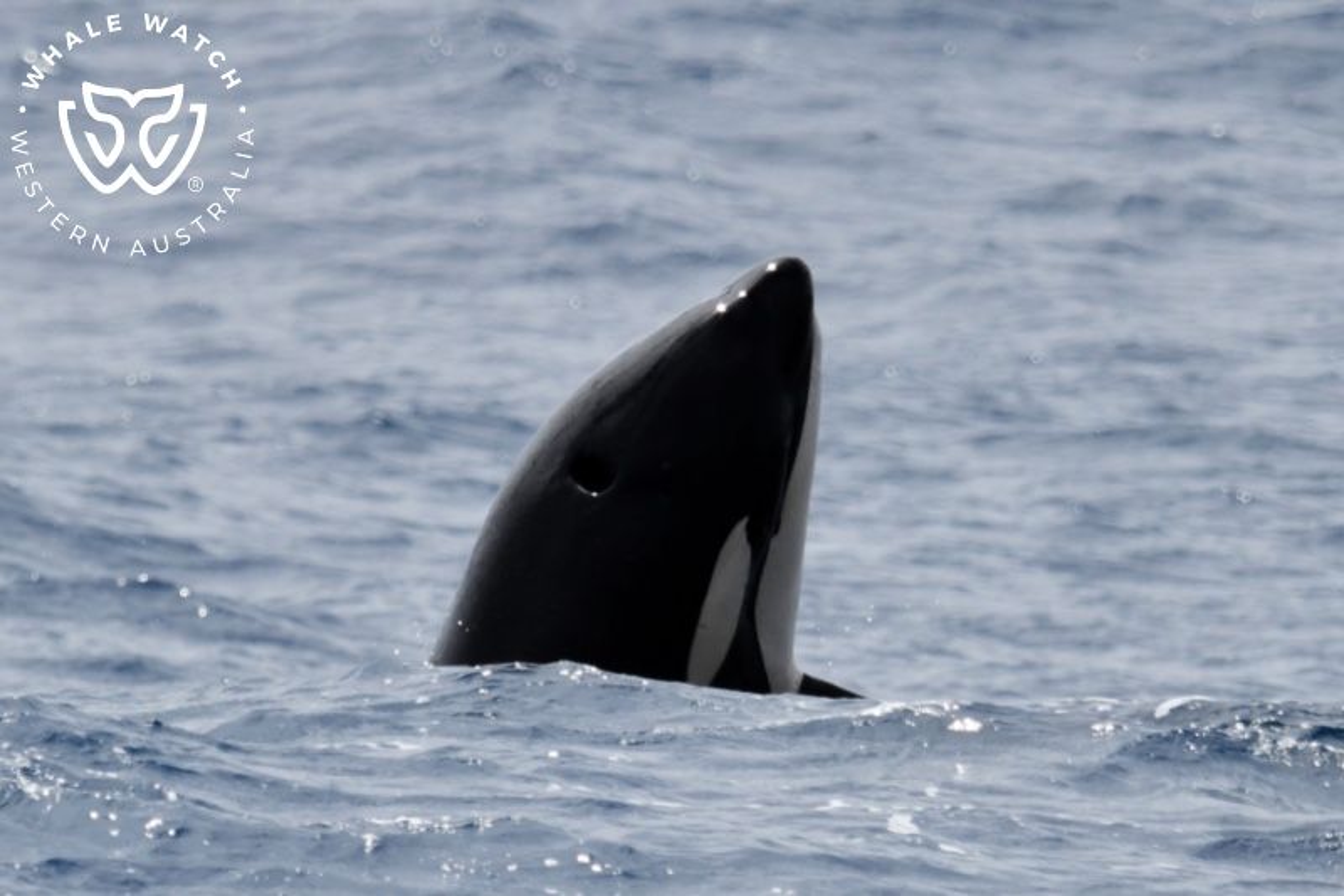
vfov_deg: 3.6
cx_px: 672
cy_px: 448
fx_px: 14183
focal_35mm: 380
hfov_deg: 5.4
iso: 640
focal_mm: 380
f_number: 6
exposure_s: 1/8000
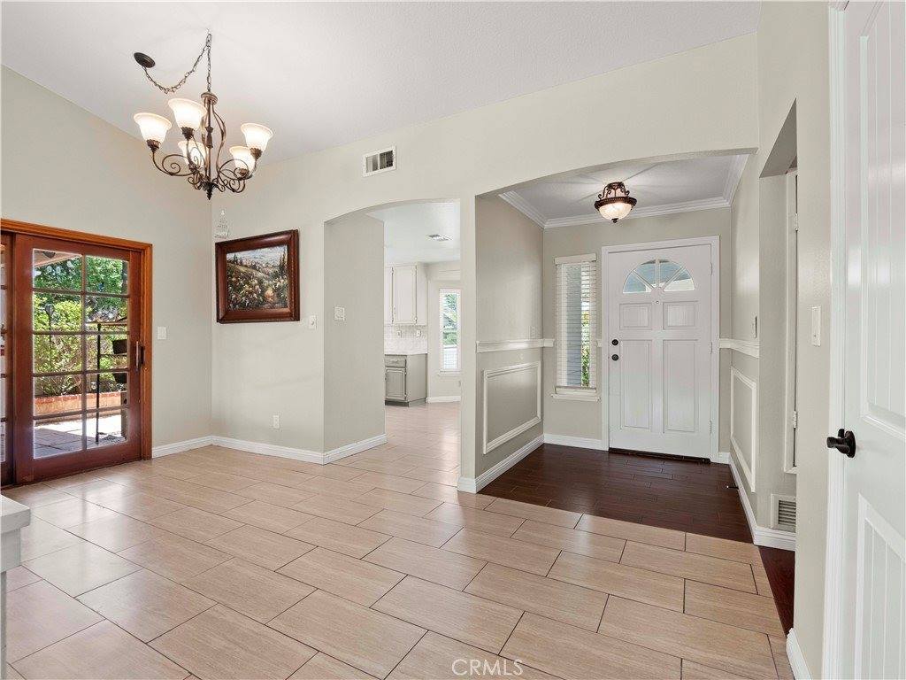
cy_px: 340
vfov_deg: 78.1
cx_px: 453
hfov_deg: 94.5
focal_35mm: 16
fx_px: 419
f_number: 8
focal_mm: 8
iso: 200
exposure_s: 1/2.5
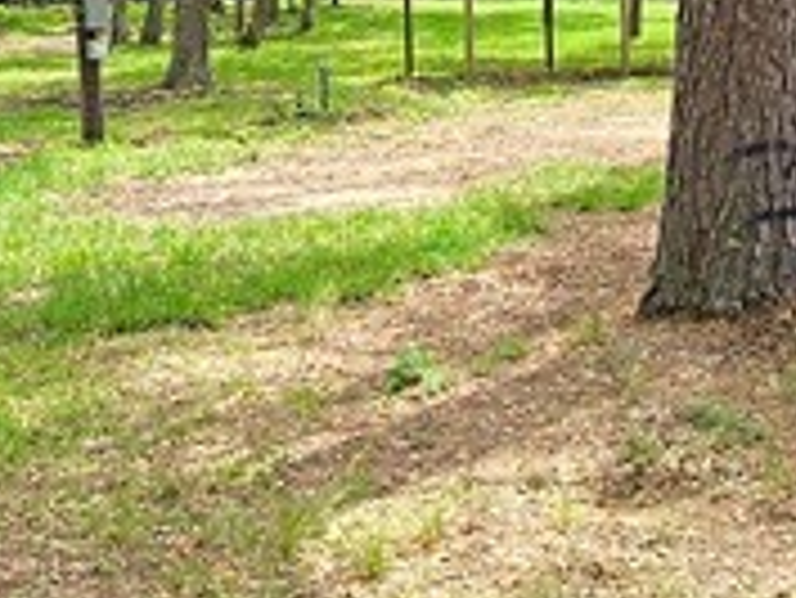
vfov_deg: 18.8
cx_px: 657
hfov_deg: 25.4
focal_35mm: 75
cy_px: -76
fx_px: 1726
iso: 25
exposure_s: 1/516
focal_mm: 1.7
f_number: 2.2
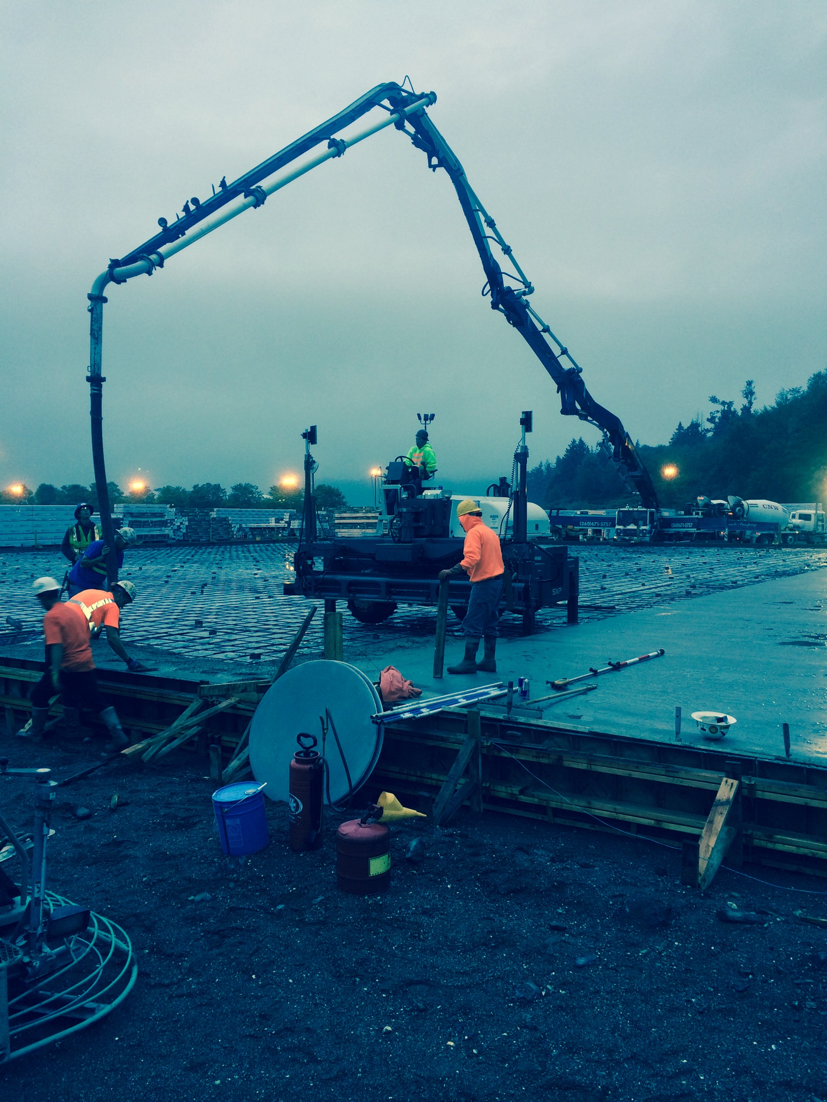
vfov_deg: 60.0
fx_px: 956
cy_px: 551
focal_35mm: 30
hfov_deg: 46.8
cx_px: 414
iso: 32
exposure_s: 1/42
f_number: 2.2
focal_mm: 4.12
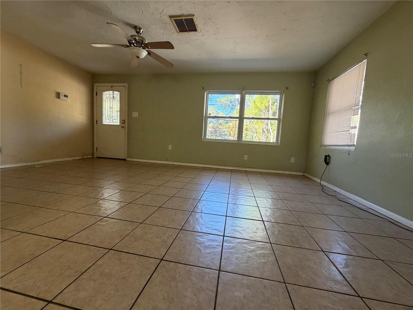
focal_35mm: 14
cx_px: 206
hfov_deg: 102.1
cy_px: 155
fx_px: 167
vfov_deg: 85.7
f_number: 2.2
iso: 250
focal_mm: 2.22
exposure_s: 1/121
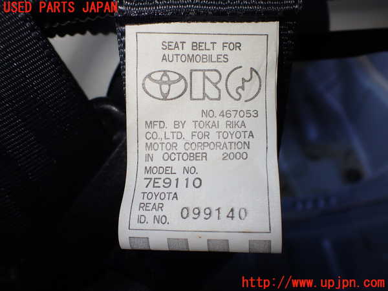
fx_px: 336
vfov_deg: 46.8
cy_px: 146
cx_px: 194
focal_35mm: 30
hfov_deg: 60.0
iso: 100
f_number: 2.3
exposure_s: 1/125
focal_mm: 5.4
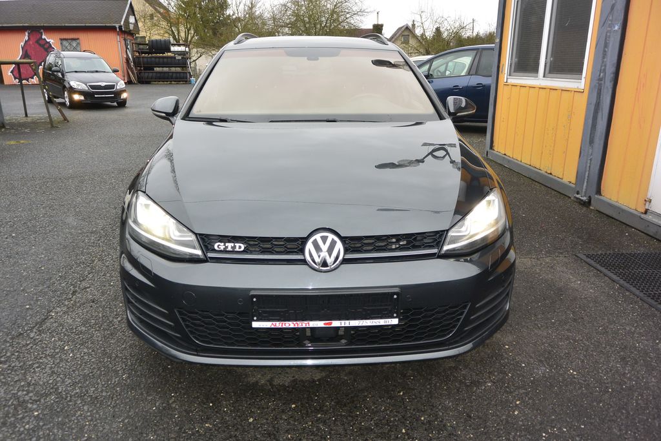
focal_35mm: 27
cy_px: 220
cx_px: 330
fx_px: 496
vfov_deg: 47.9
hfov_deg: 67.4
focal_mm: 10
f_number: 3.5
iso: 160
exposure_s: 1/125
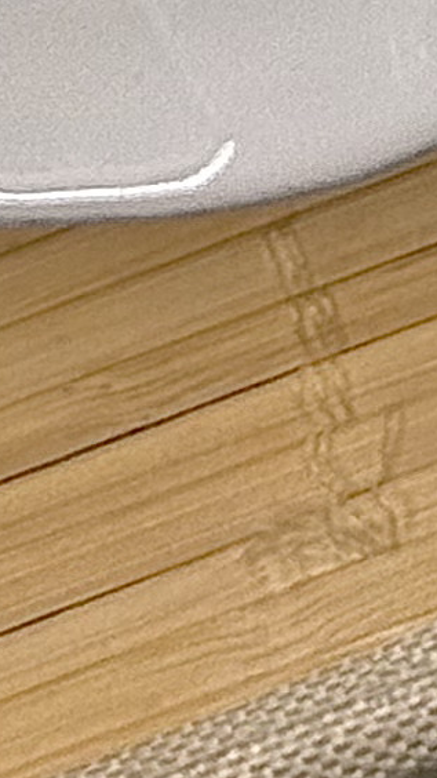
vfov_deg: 5.3
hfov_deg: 3.2
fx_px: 7709
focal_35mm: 374
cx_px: 36
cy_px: -1912
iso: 64
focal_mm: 6.76
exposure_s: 1/200
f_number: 1.78
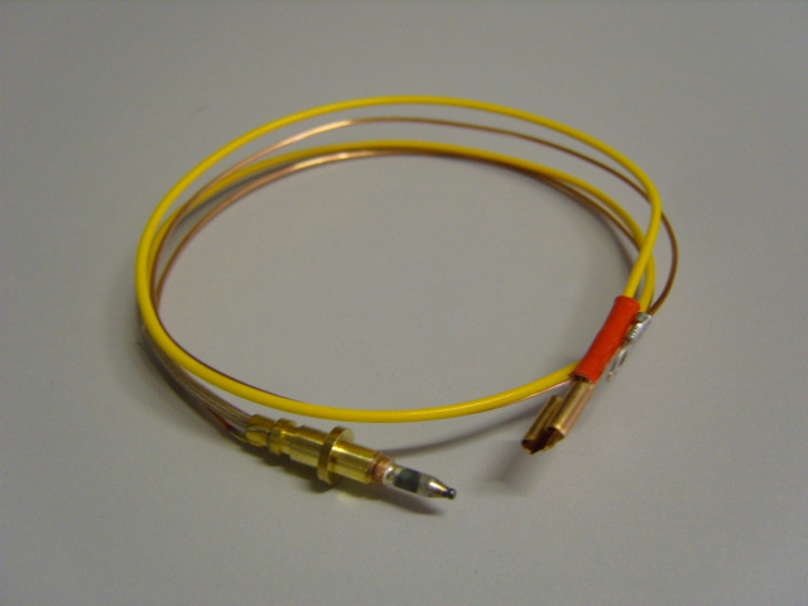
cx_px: 404
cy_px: 303
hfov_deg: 52.6
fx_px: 817
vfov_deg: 40.7
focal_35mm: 35
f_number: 2.8
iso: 200
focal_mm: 7.4
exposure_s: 1/30
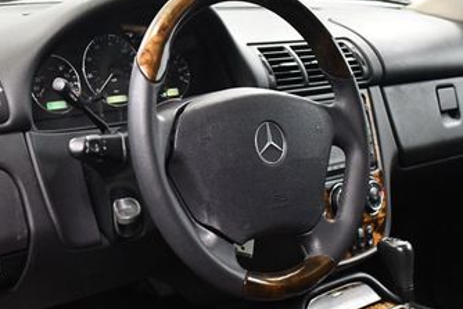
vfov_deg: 19.7
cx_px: 175
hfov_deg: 29.1
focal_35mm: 69
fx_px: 888
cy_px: 143
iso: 3200
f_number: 3.5
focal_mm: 18
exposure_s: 1/80
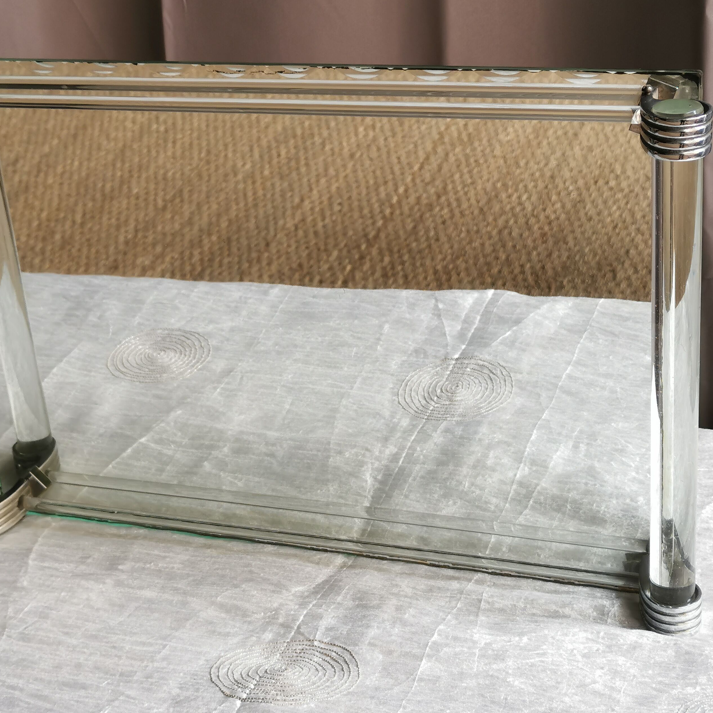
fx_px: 1538
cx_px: 288
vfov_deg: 26.1
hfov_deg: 26.1
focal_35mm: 66
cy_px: 352
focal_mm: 5.58
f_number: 1.8
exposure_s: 1/100
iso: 100
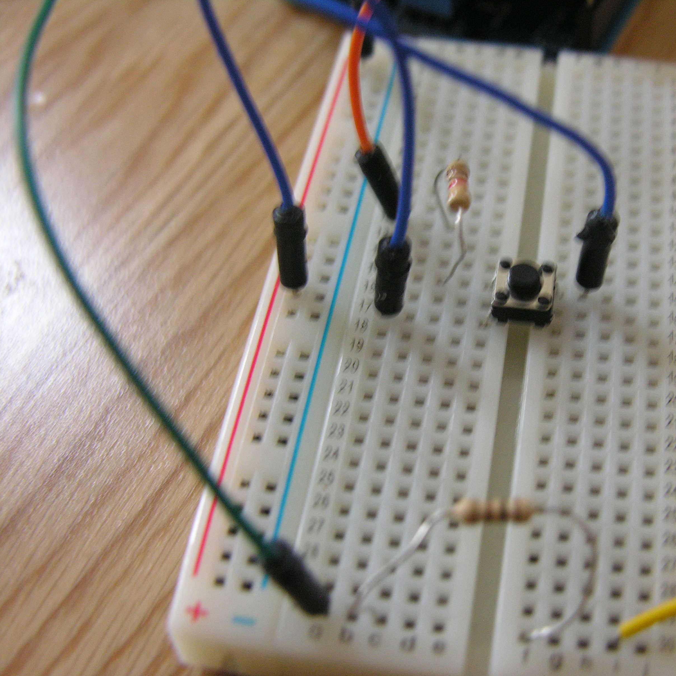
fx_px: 1061
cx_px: 458
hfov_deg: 35.0
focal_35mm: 48
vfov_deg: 35.4
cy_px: 341
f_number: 2.9
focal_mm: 10.2
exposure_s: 1/5
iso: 182
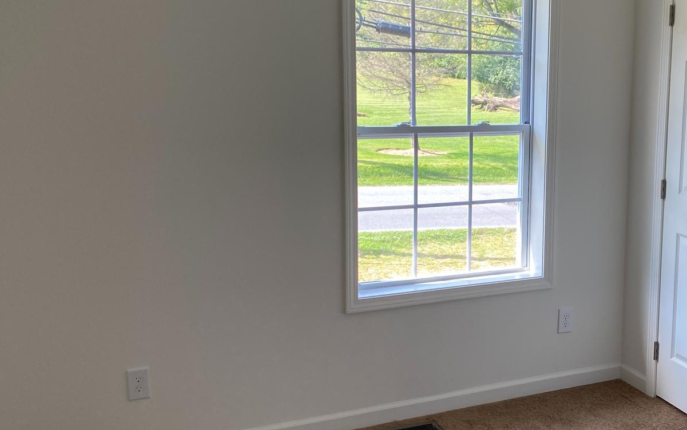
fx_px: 880
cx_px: 509
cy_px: 211
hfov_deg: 41.5
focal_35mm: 47
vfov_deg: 27.4
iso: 40
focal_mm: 4.25
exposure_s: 1/122
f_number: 1.8
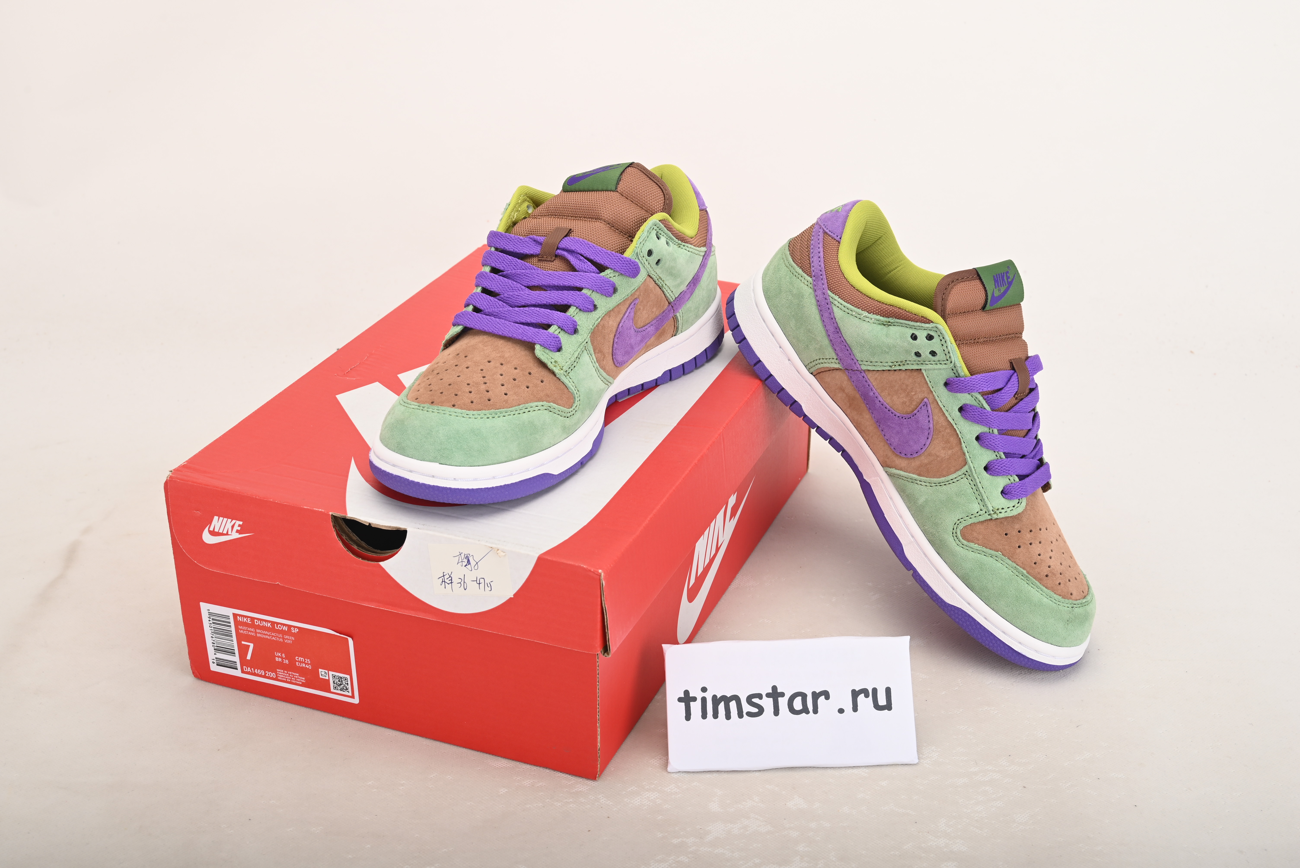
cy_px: 434
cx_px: 650
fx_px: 1662
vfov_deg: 29.3
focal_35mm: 46
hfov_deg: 42.7
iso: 100
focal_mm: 46
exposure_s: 1/200
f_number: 11
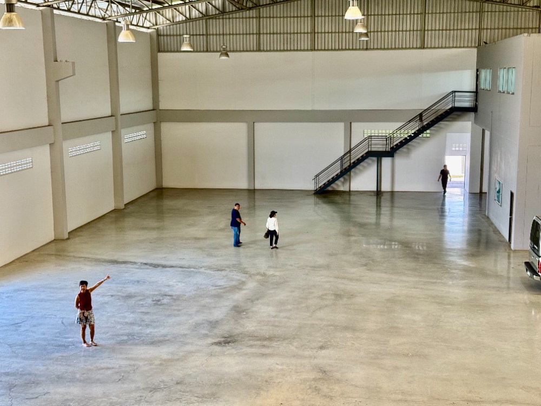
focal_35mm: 48
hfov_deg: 39.7
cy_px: 203
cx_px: 270
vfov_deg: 30.3
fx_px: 750
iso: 50
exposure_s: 1/100
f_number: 1.78
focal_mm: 6.76
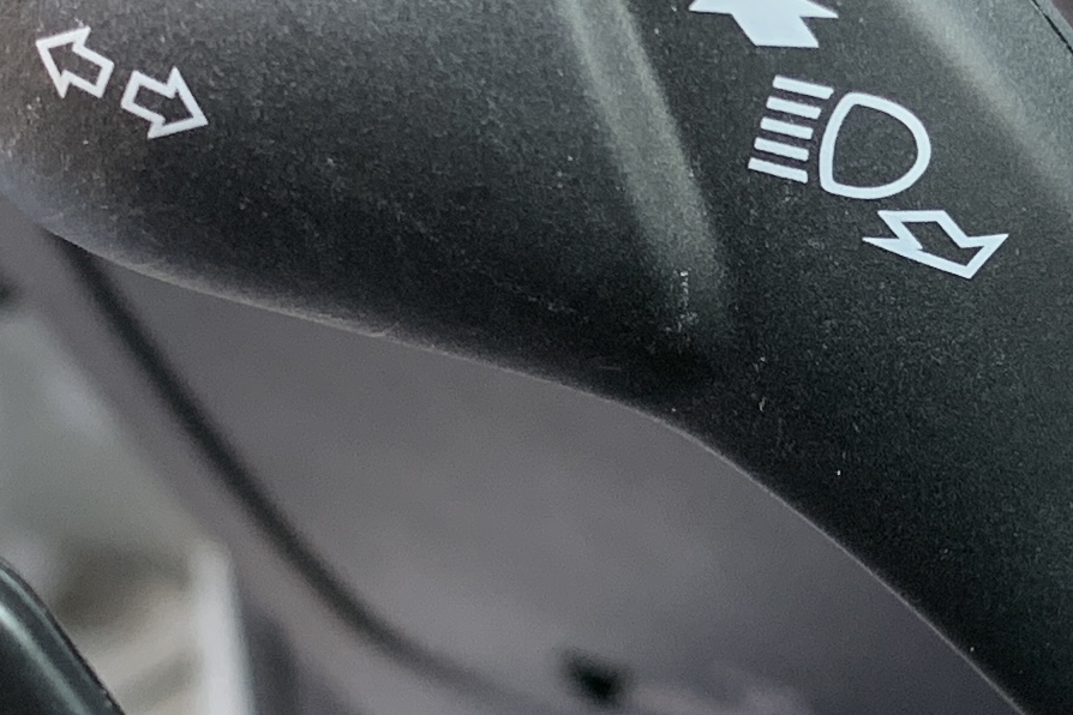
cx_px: 1079
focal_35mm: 122
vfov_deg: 11.2
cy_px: 259
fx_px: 3636
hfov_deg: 16.4
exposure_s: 1/73
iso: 100
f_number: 1.8
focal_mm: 4.25
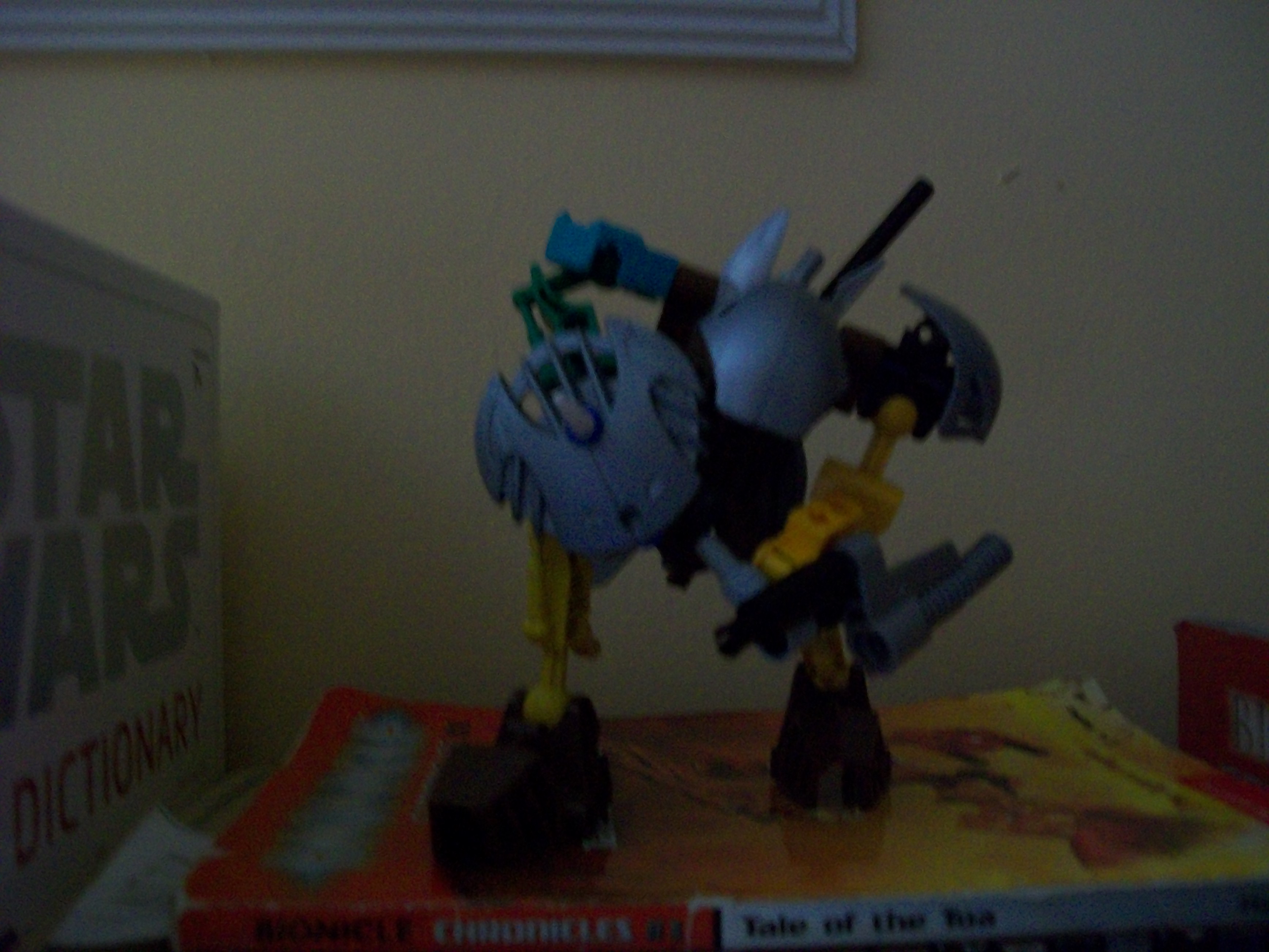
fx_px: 1320
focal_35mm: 36
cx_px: 634
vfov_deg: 39.7
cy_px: 476
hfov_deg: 51.4
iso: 200
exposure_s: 1/8
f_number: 2.7
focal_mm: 6
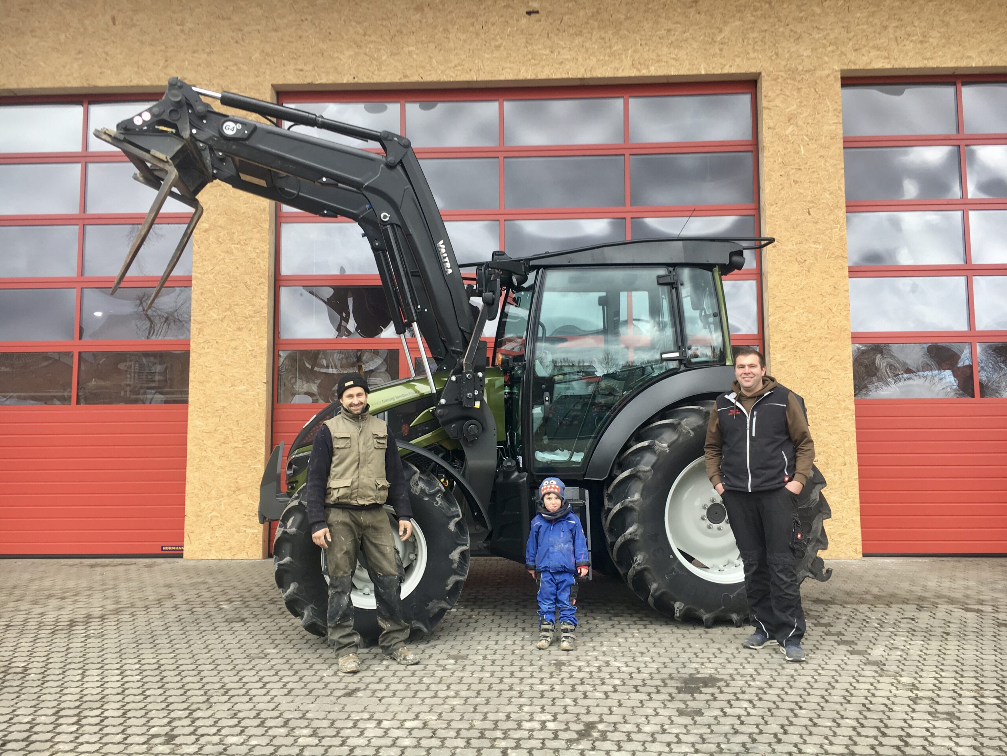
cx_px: 504
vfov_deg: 48.2
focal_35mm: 29
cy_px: 378
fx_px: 844
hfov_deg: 61.7
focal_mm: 4.15
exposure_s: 1/104
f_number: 2.2
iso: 25
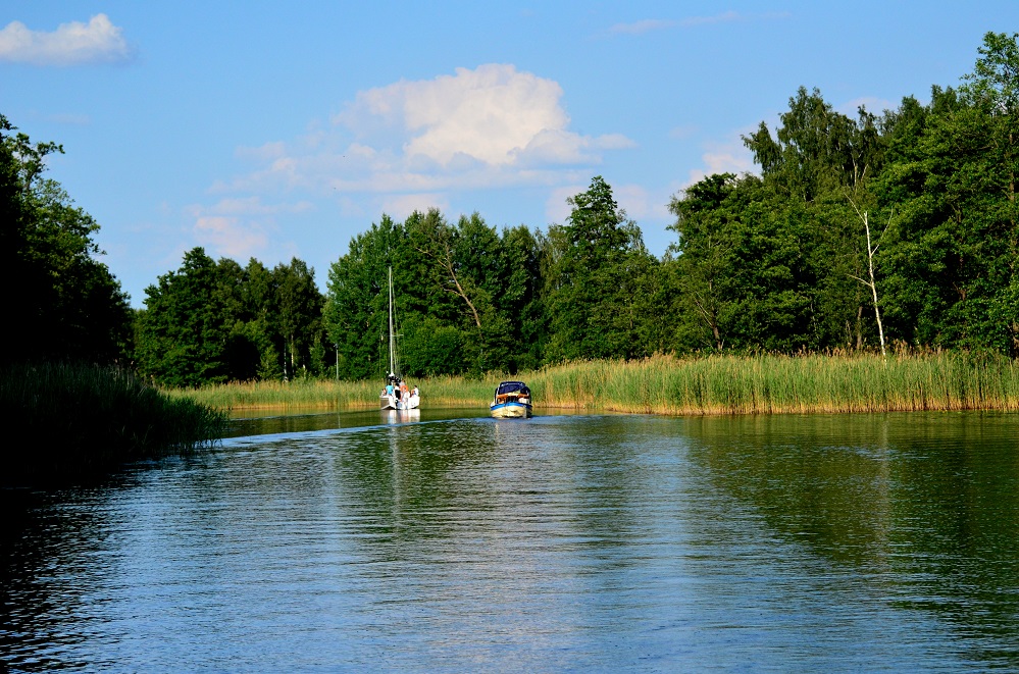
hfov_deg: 19.5
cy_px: 337
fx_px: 2965
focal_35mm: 105
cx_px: 510
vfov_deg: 13.0
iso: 1250
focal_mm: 70
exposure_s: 1/8000
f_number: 4.5
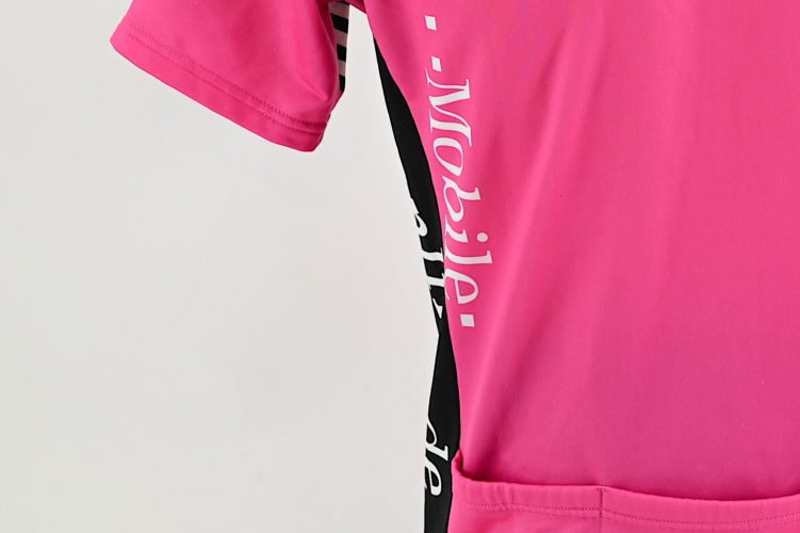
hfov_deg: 11.4
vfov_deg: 7.7
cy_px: 221
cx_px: 716
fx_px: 3976
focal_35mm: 179
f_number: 8
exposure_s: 1/30
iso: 320
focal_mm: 70
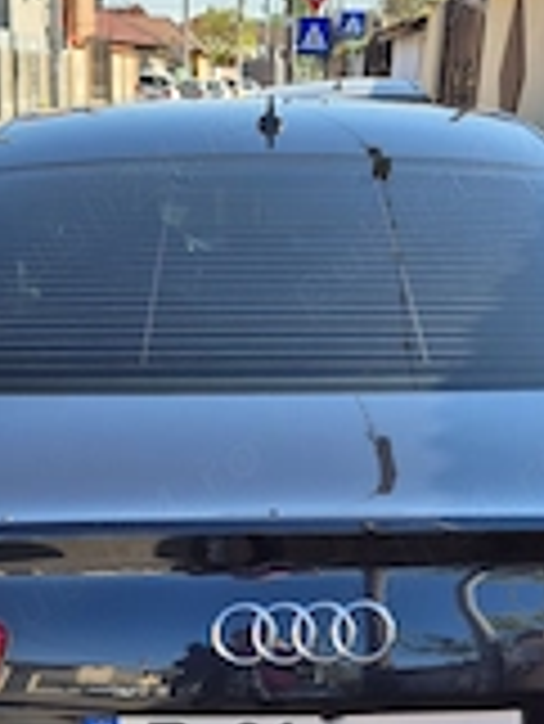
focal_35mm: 57
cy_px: 621
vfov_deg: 32.4
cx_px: 274
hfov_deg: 25.7
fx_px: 1193
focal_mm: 5.4
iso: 25
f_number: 1.8
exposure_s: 1/1000
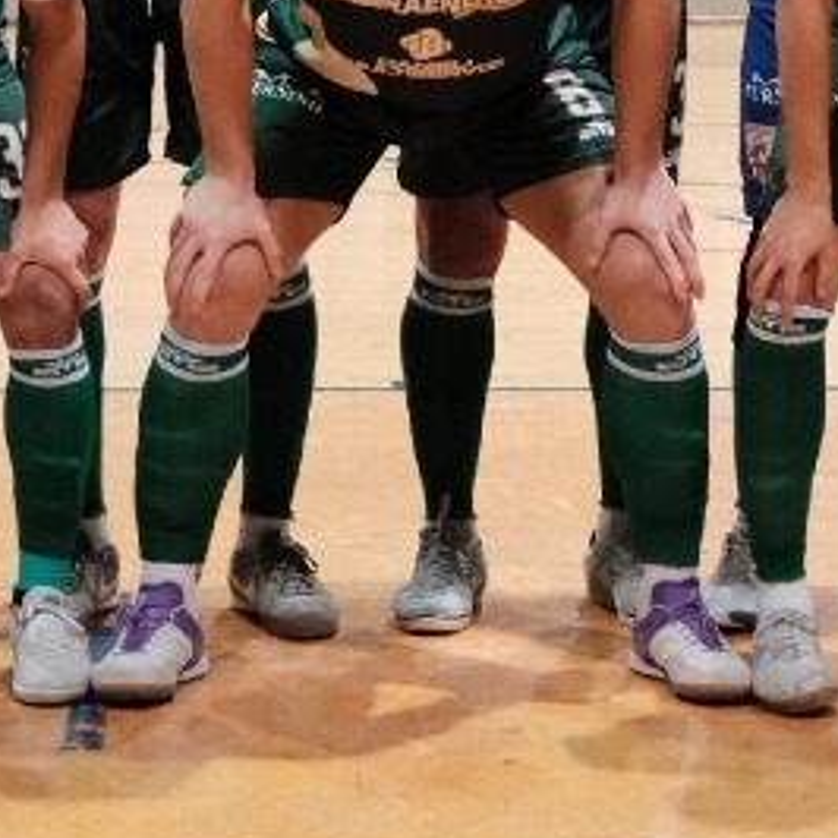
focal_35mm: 169
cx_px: 252
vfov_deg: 10.2
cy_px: -176
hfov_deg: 10.3
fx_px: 4629
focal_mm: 29
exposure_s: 1/125
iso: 6400
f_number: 3.2
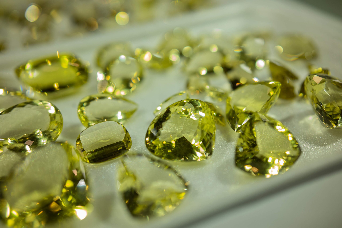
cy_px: 114
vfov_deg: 33.4
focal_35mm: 40
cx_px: 171
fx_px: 380
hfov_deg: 48.5
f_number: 1.6
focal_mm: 27
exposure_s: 1/200
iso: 125
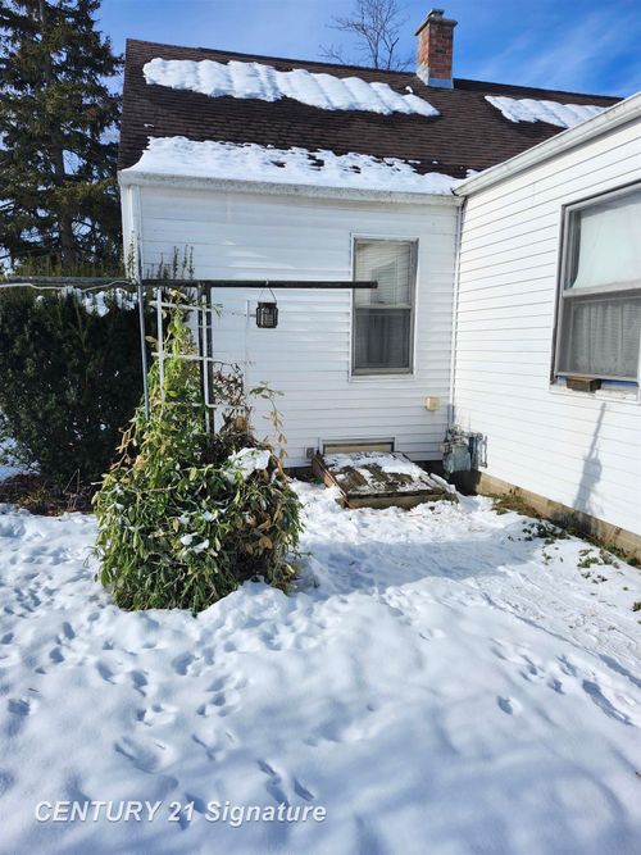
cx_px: 320
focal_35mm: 23
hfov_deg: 58.9
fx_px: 568
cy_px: 428
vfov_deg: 73.9
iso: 25
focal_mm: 5.54
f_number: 1.8
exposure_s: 1/2371
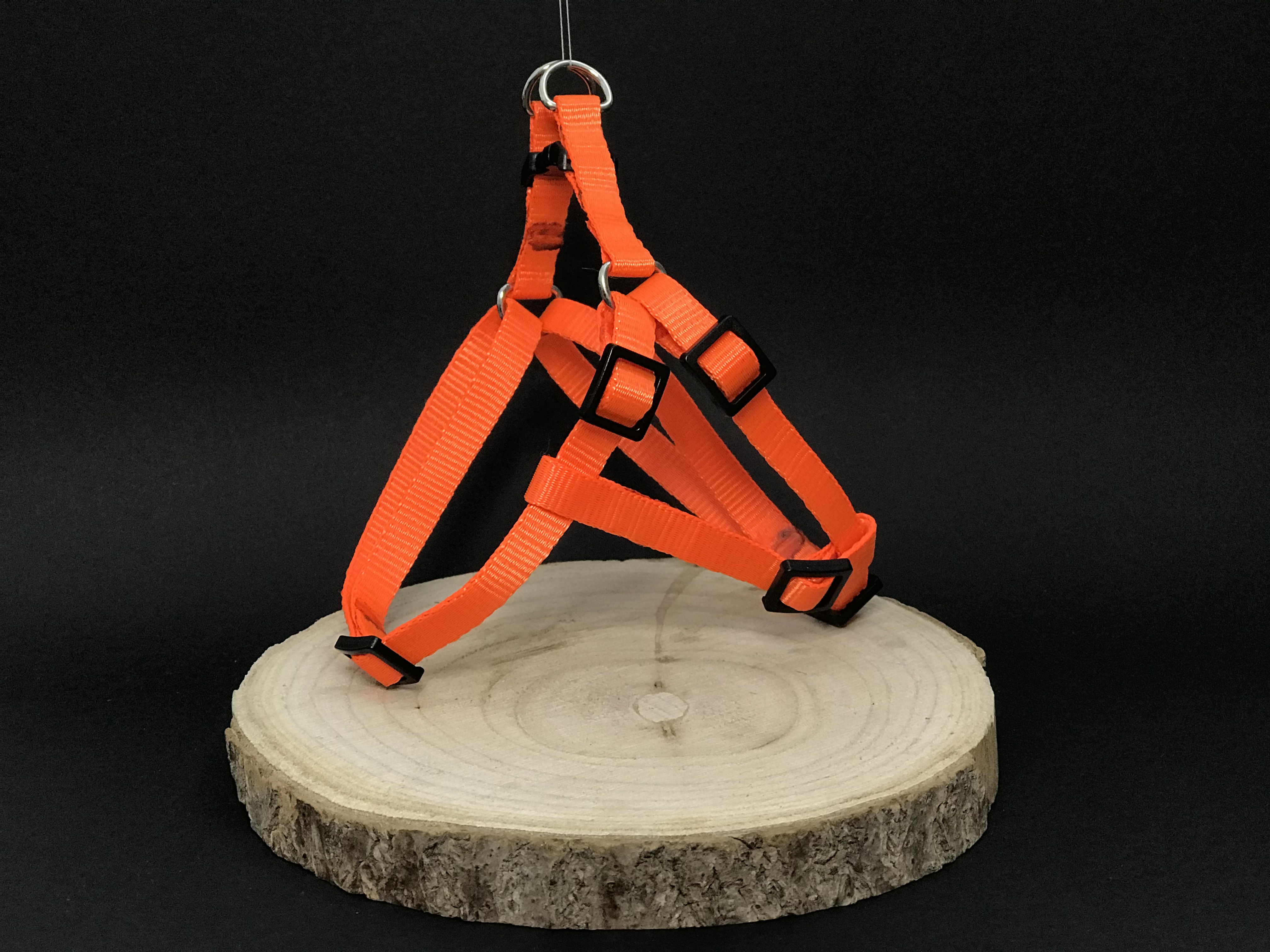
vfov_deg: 25.7
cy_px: 476
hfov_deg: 33.8
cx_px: 635
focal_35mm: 57
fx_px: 2091
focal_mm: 6.6
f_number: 2.8
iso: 160
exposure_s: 1/50
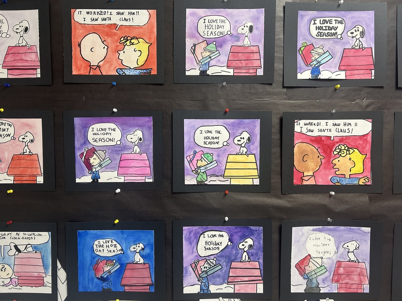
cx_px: 201
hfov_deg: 67.3
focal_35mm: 26
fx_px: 302
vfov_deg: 53.1
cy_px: 150
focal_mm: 5.7
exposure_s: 1/120
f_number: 1.5
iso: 125
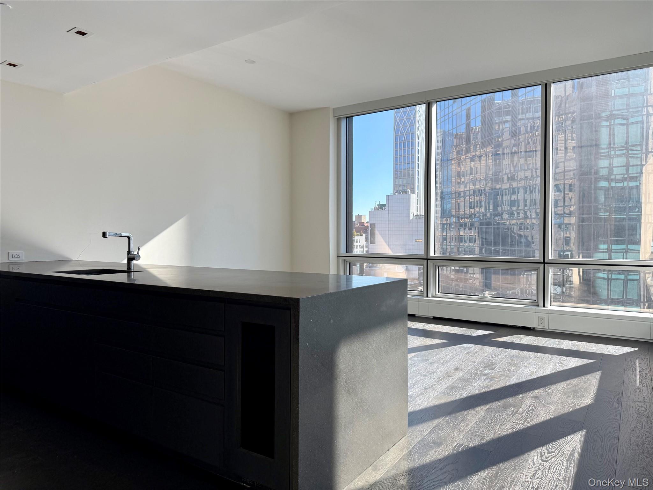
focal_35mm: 24
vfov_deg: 56.8
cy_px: 245
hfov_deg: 71.6
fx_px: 453
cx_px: 326
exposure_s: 1/849
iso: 100
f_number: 1.78
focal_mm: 6.76
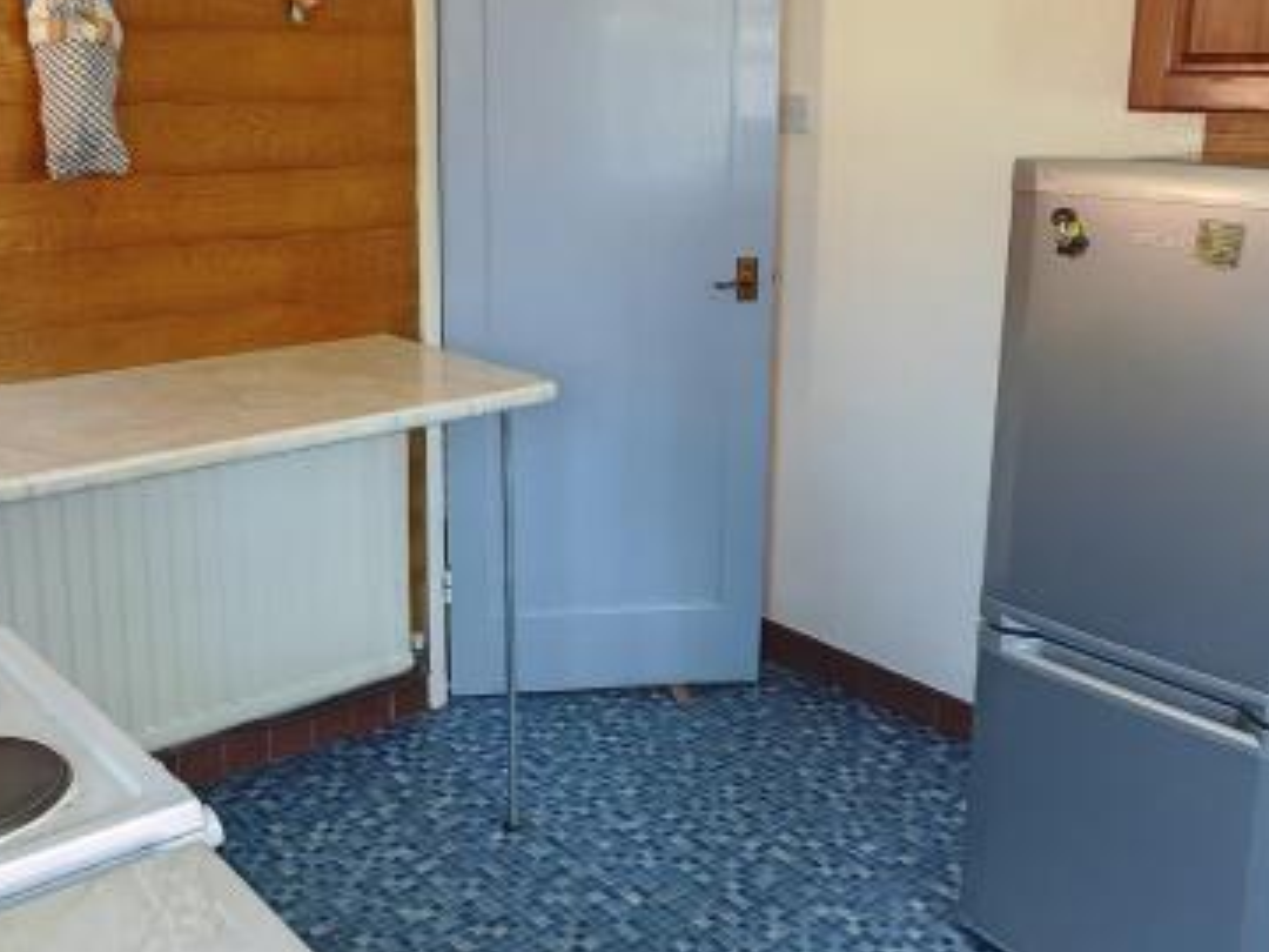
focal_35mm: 37
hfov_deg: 50.0
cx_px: 564
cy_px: 360
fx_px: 1356
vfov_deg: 38.4
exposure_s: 1/33
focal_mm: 1.82
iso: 400
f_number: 2
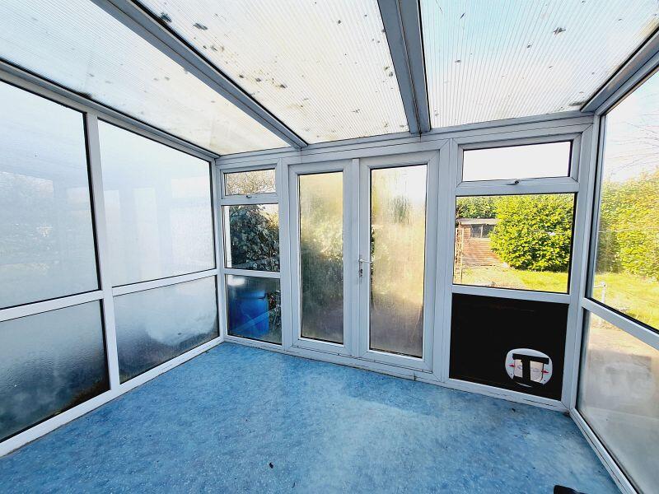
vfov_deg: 89.9
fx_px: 247
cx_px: 330
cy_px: 247
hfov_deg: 106.2
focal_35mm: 13
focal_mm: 2.2
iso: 50
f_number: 2.2
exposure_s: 1/235
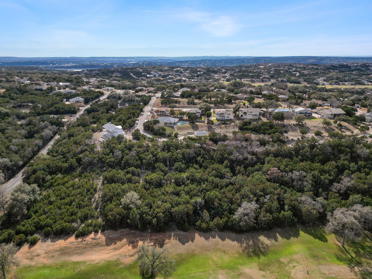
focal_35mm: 24
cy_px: 140
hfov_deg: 71.6
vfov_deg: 56.8
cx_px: 186
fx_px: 258
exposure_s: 1/3200
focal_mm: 6.72
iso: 110
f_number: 1.7
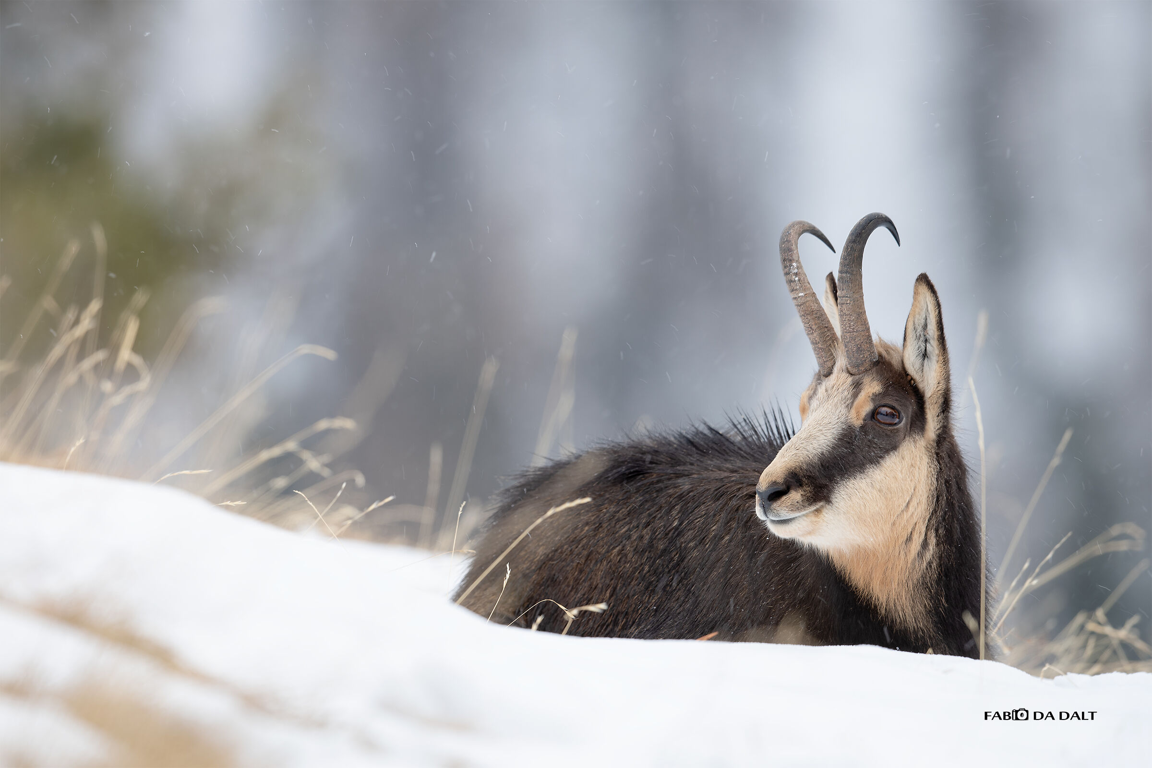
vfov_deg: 2.7
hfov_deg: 4.1
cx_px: 576
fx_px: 15999
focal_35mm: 500
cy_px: 384
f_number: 4.8
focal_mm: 500
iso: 72
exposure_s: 1/90
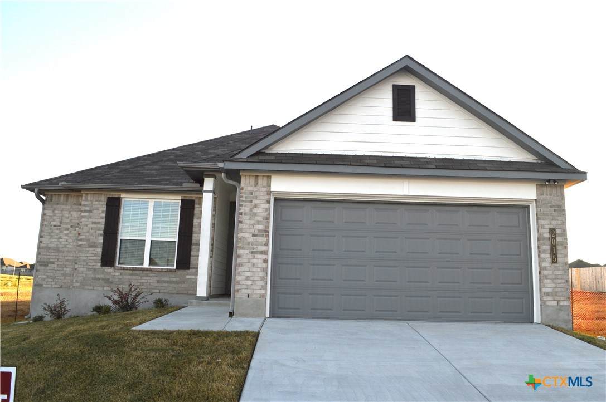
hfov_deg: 67.4
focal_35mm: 27
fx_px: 454
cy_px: 201
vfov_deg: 47.8
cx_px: 303
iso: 100
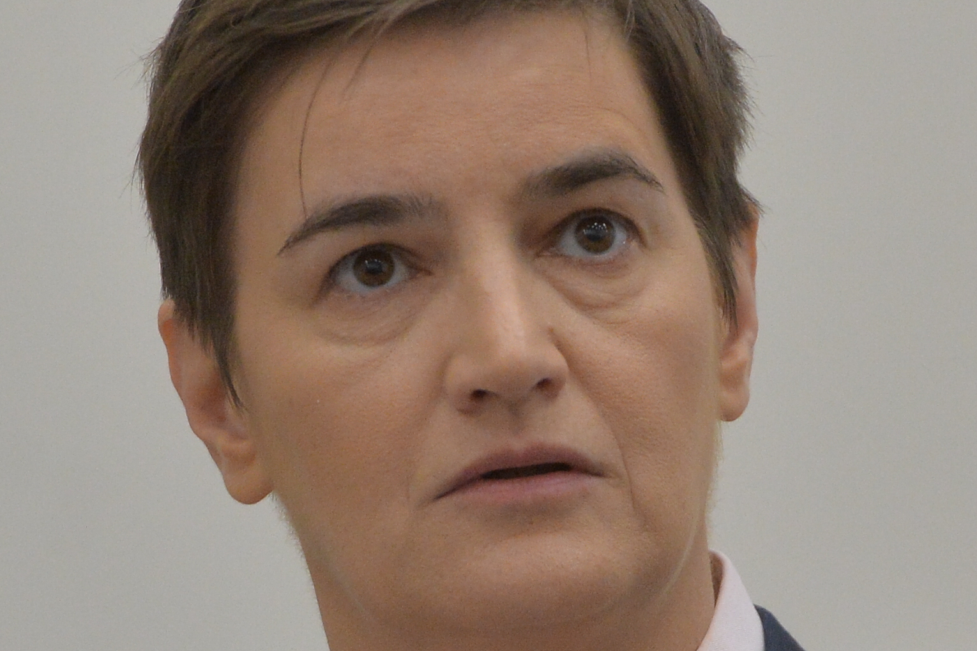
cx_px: 592
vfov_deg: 5.5
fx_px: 6811
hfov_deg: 8.2
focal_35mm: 251
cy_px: 336
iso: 3200
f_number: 4
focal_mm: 200
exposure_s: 1/320
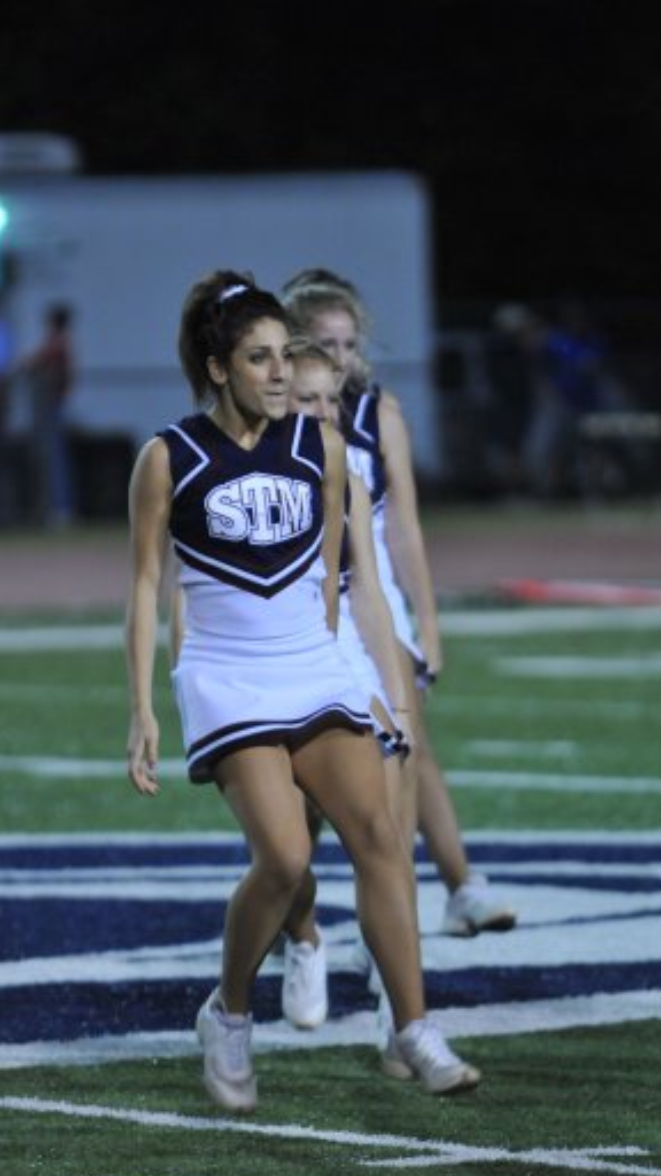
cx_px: 309
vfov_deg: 5.9
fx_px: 11467
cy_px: 643
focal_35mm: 368
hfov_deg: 3.3
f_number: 2.8
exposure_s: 1/320
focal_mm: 200
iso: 1600
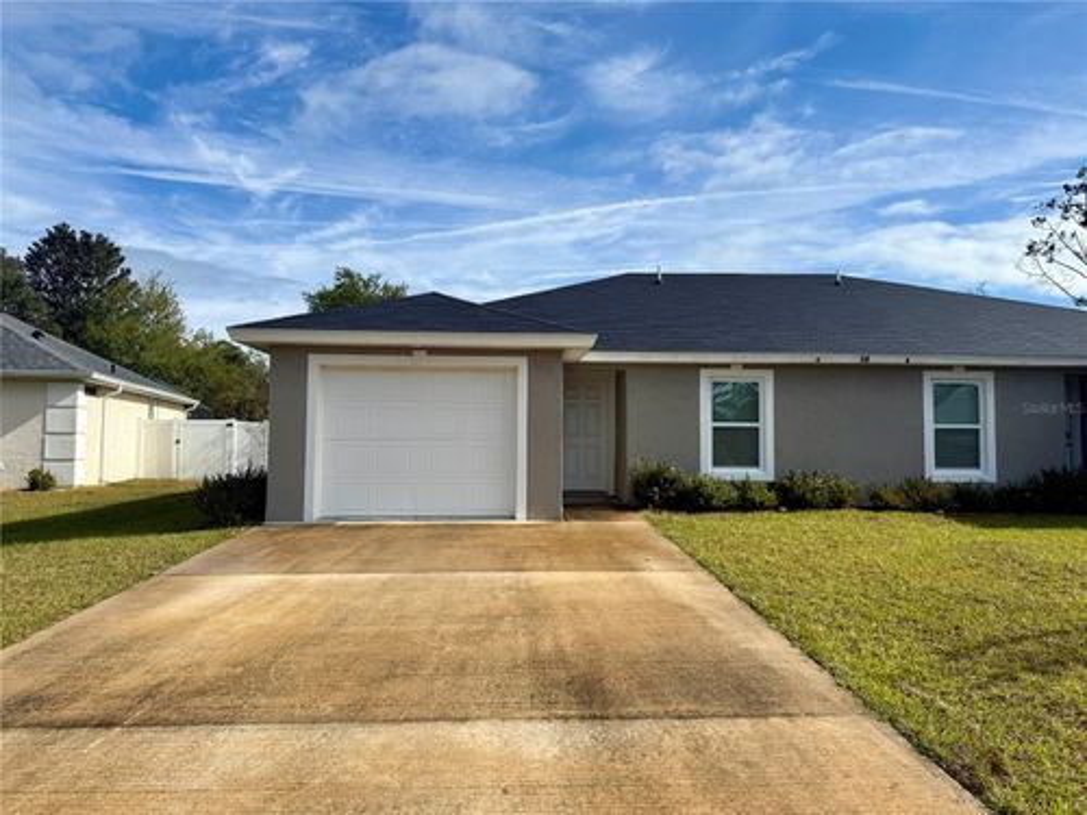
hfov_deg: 71.6
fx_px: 754
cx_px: 544
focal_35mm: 24
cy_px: 408
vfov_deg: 56.8
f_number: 1.78
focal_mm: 6.76
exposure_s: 1/6711
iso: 80
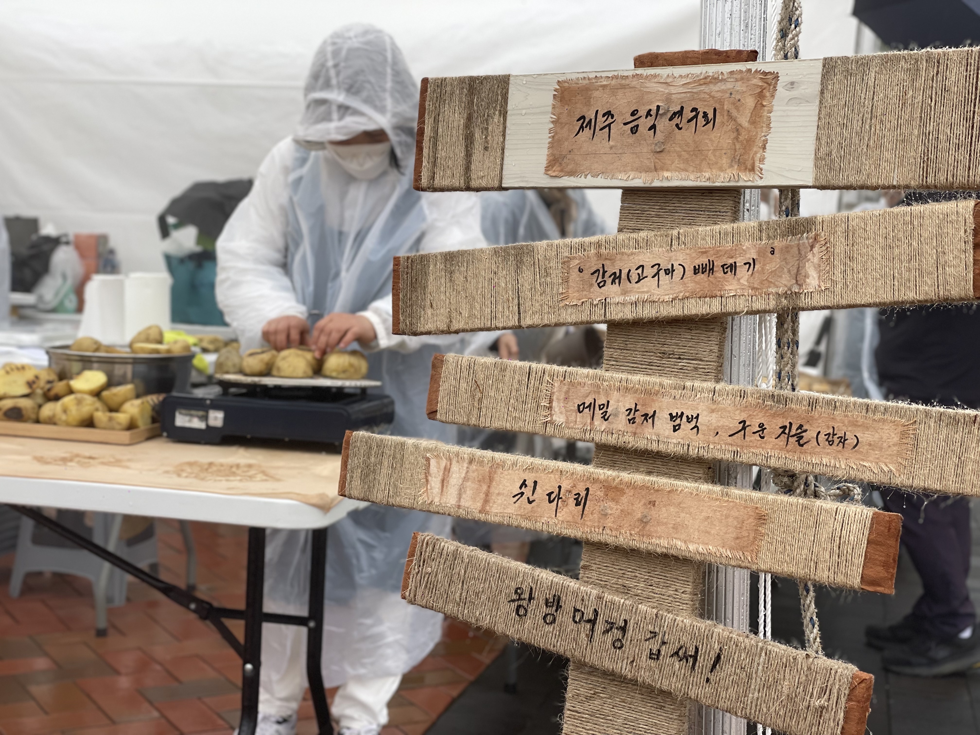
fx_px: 1472
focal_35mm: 52
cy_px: 368
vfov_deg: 28.0
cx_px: 490
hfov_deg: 36.8
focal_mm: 6
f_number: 2
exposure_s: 1/208
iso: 25
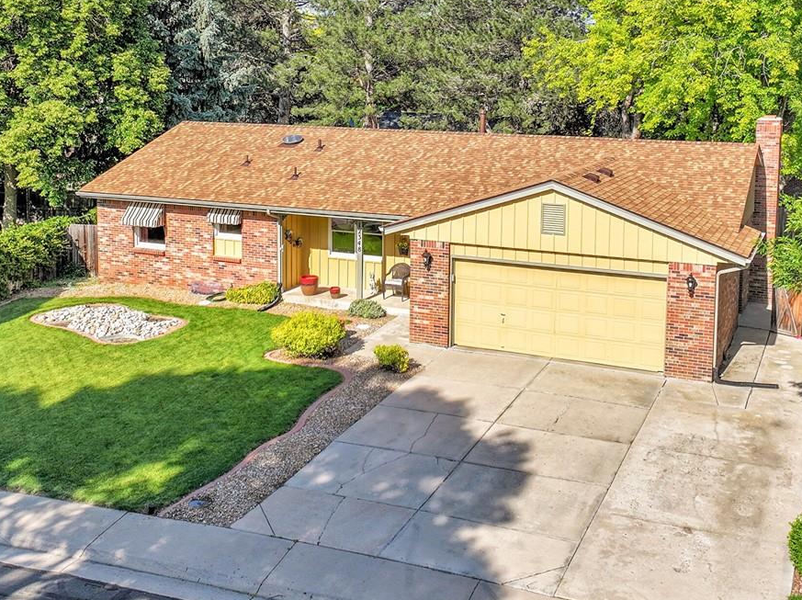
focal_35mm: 44
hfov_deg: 42.9
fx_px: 1018
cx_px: 365
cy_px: 158
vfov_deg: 32.3
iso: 110
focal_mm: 12.29
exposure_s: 1/1600
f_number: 2.8
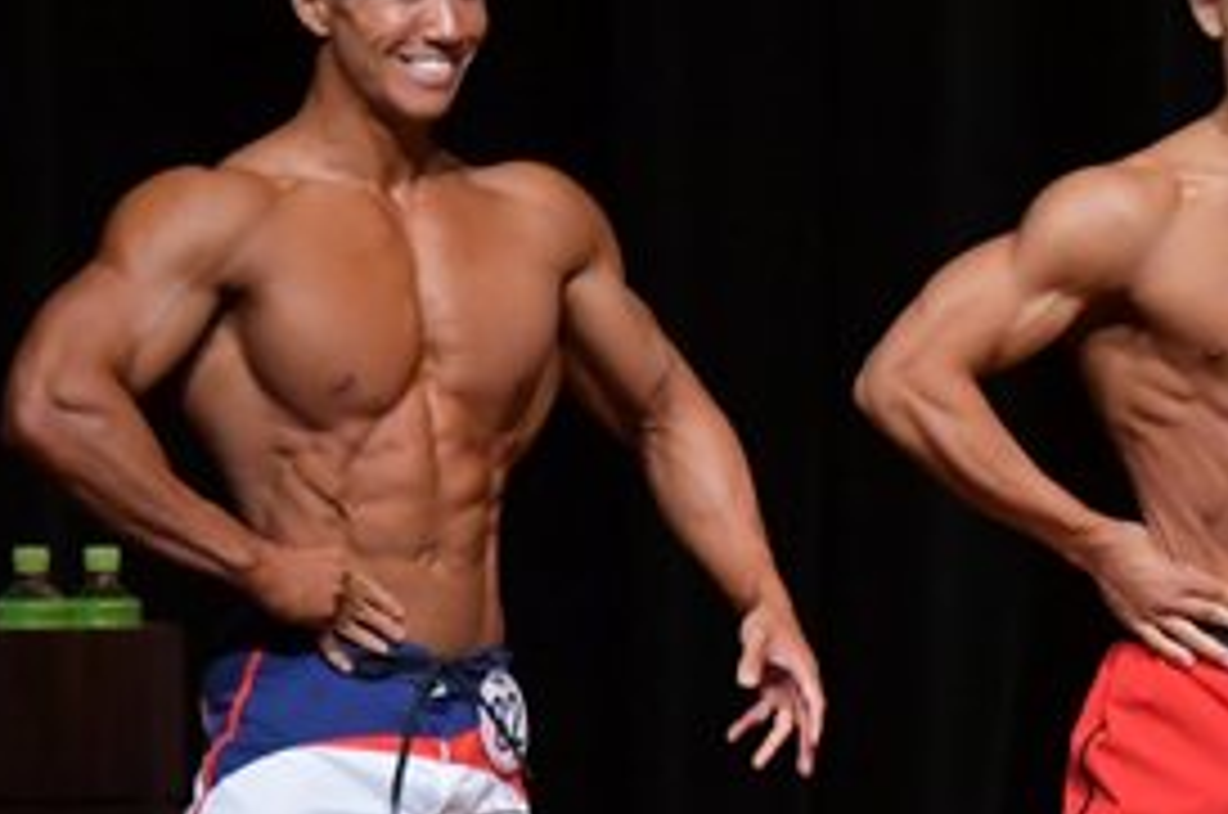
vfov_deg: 1.9
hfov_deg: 2.8
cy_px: 724
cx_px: 1464
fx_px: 24687
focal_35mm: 725
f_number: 5.6
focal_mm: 170
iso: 5000
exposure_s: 1/400
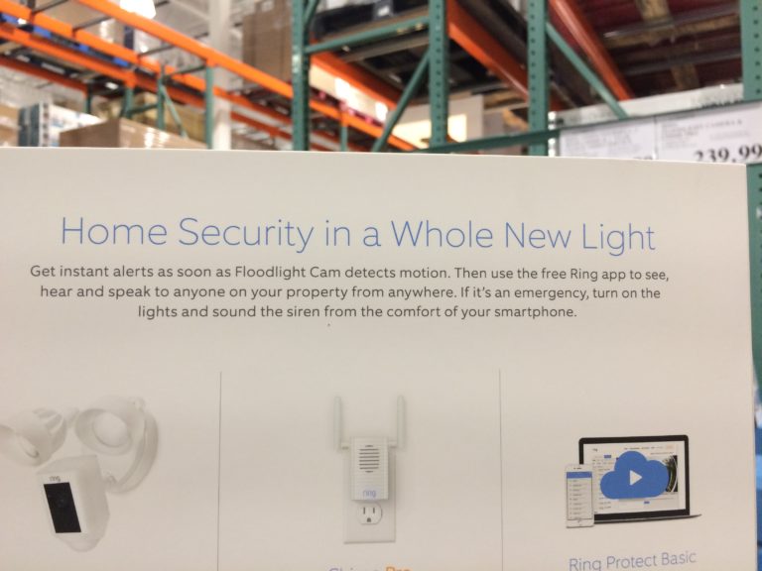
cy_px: 286
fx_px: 638
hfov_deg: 61.7
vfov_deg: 48.2
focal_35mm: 29
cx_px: 381
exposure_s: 1/33
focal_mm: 4.15
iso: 80
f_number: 2.2
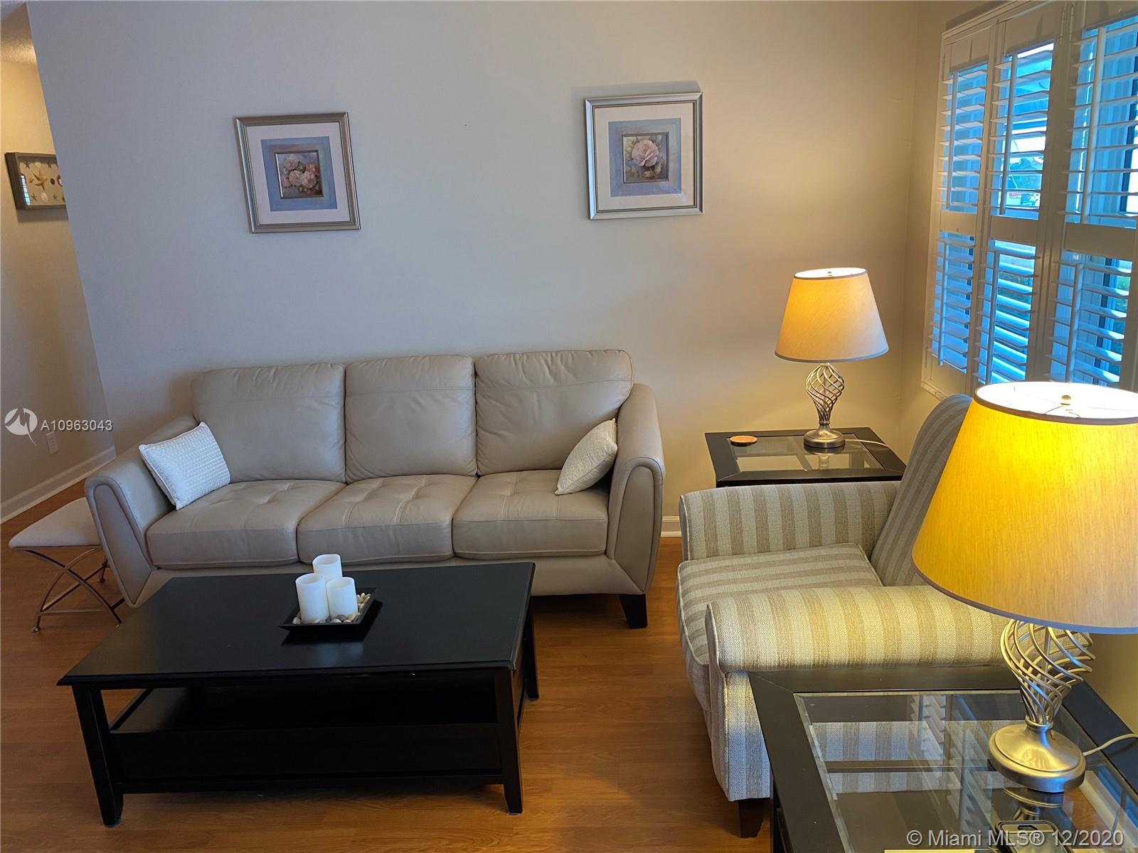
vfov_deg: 53.1
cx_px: 569
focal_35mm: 26
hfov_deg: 67.3
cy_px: 426
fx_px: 855
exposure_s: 1/60
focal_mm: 4.25
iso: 160
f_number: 1.8
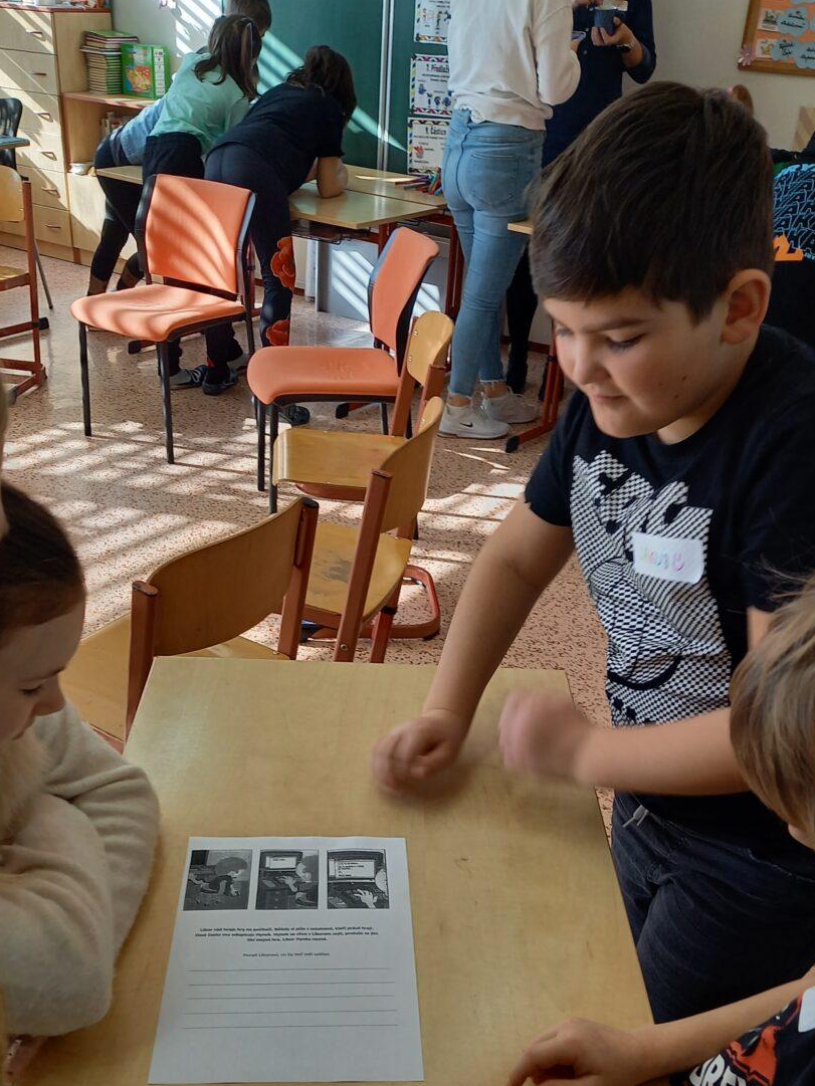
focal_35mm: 37
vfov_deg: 49.2
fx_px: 1161
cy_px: 734
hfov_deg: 38.7
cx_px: 387
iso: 80
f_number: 1.8
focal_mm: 4.65
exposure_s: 1/49
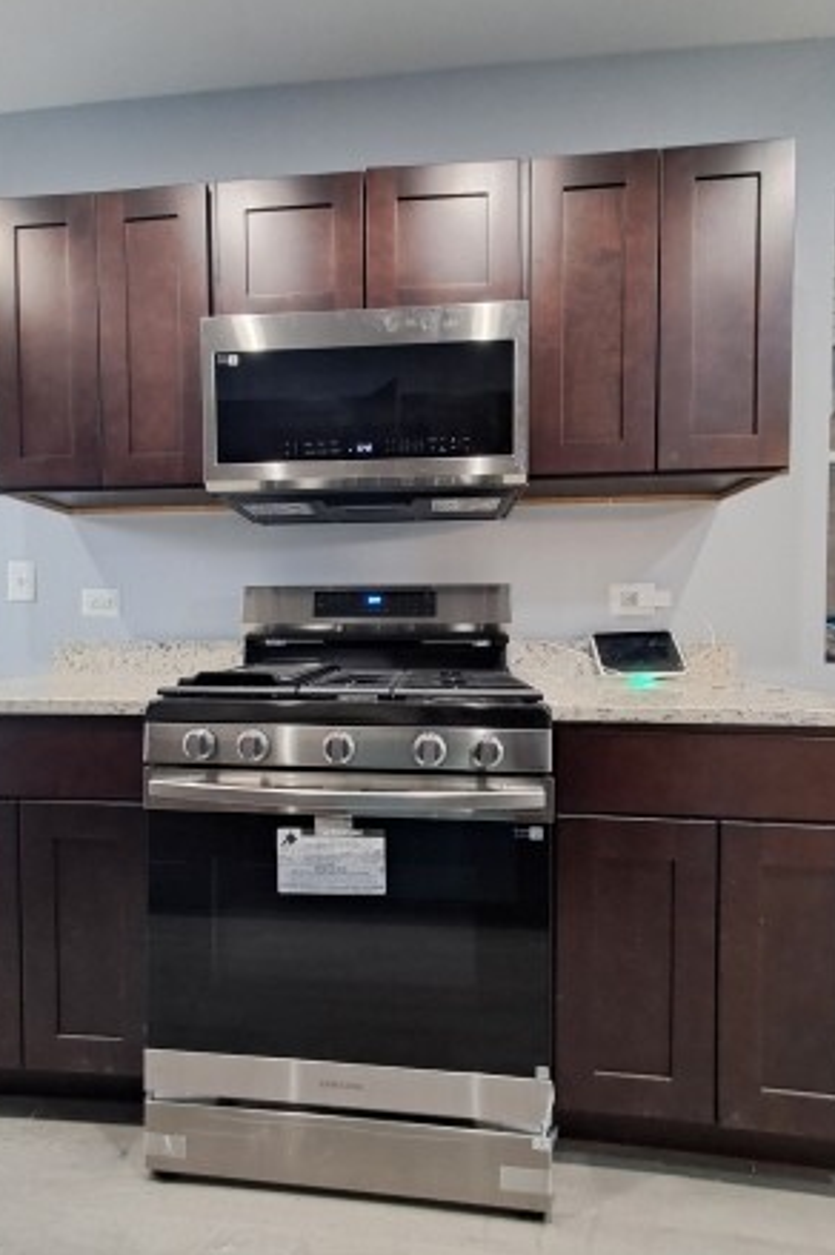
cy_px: 629
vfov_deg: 93.3
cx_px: 369
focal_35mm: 17
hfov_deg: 70.1
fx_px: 592
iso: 200
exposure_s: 1/17
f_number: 2.2
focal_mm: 1.64
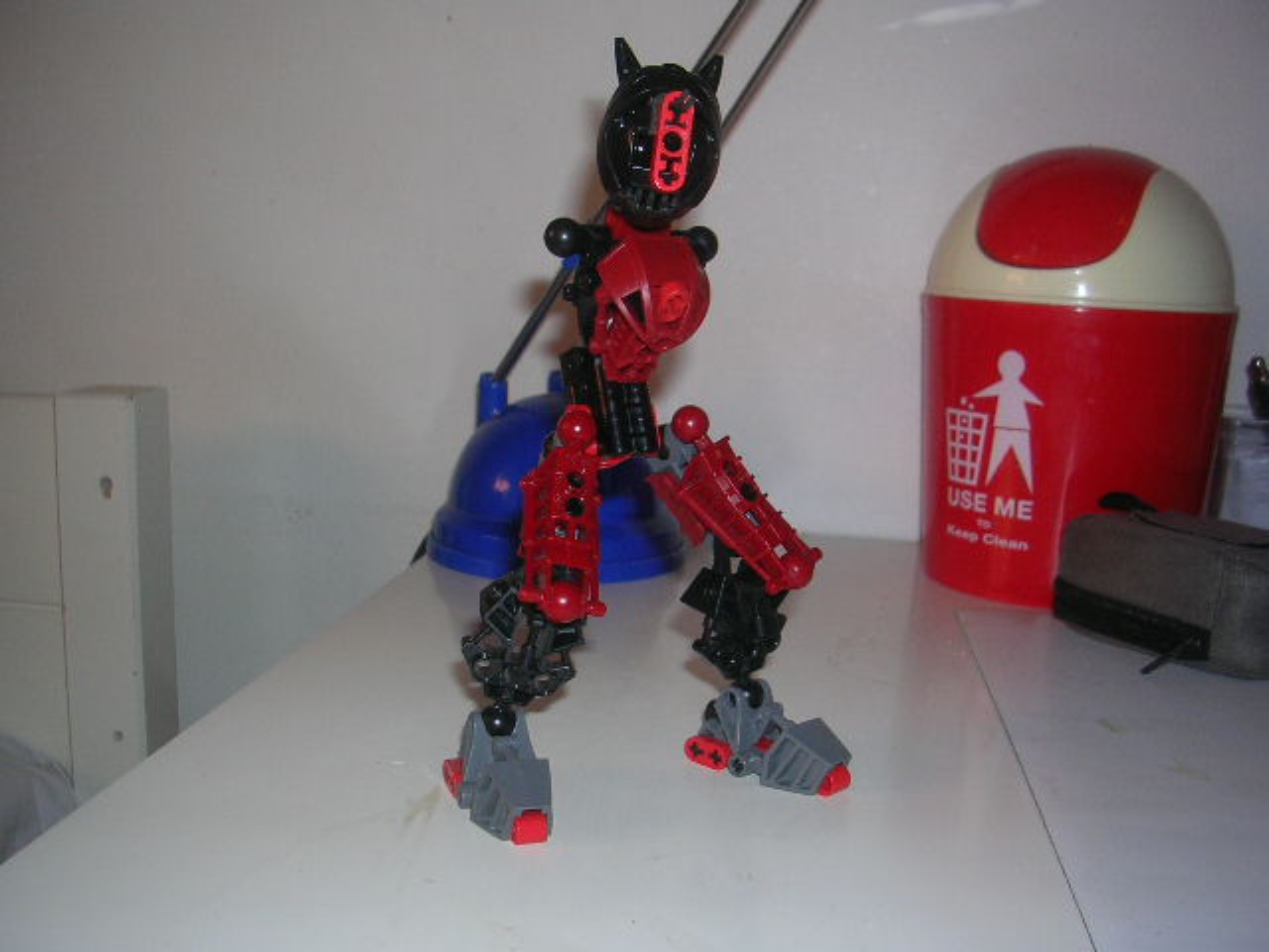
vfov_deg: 37.7
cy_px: 476
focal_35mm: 38
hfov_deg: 49.0
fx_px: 1393
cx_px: 634
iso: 50
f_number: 2.8
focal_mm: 5.8
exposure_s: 1/60.1
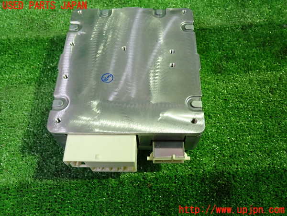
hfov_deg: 60.0
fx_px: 249
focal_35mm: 30
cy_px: 108
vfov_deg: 46.8
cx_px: 144
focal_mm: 5.4
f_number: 2.3
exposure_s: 1/30
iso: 400
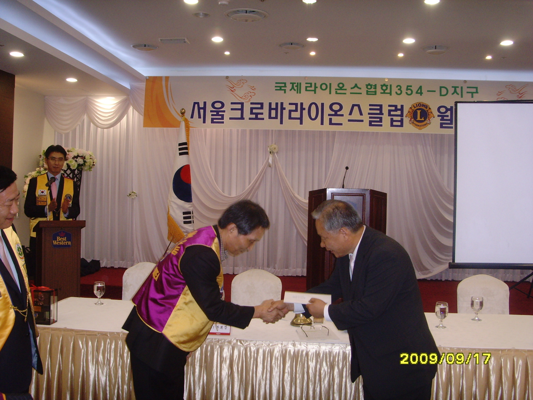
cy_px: 200
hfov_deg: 47.9
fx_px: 601
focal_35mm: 39
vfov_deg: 36.8
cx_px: 266
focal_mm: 6.6
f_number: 3.5
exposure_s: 1/45
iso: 200
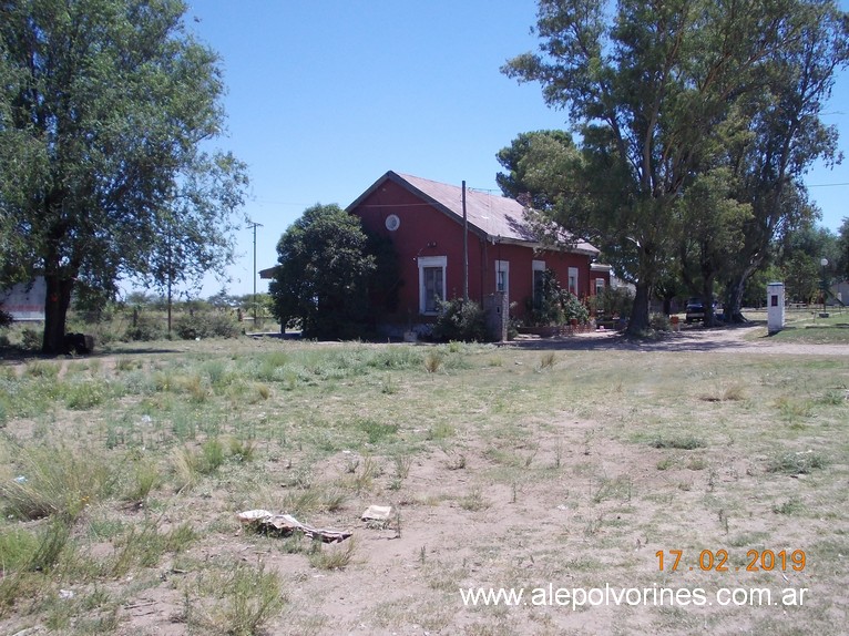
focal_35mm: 38
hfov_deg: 49.0
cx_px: 424
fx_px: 932
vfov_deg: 37.7
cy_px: 318
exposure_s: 1/250
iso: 80
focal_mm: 5.3
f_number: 6.2
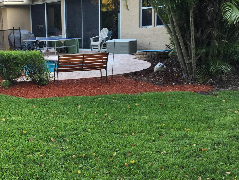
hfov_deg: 34.8
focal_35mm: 52
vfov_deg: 28.0
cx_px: 27
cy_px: 99
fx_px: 359
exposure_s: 1/40
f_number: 2.2
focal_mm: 4.15
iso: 32
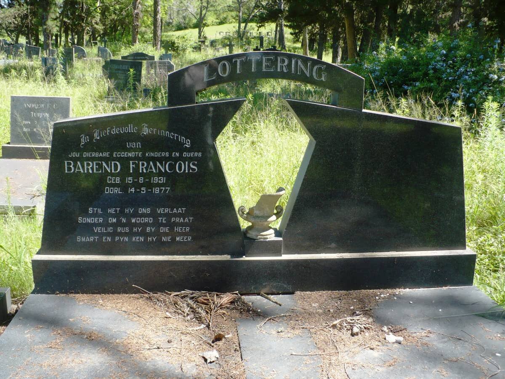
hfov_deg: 50.1
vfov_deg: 38.7
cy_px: 190
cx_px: 252
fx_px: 540
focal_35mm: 37
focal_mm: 6.1
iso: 100
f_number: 2.8
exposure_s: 1/320
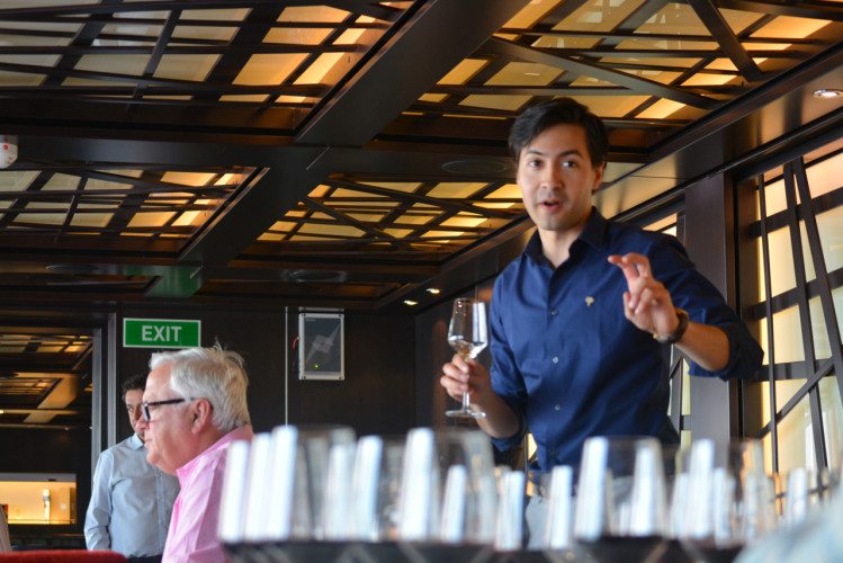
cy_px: 282
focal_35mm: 82
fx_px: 1933
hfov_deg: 24.6
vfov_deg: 16.6
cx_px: 422
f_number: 4
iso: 720
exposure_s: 1/60
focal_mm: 55
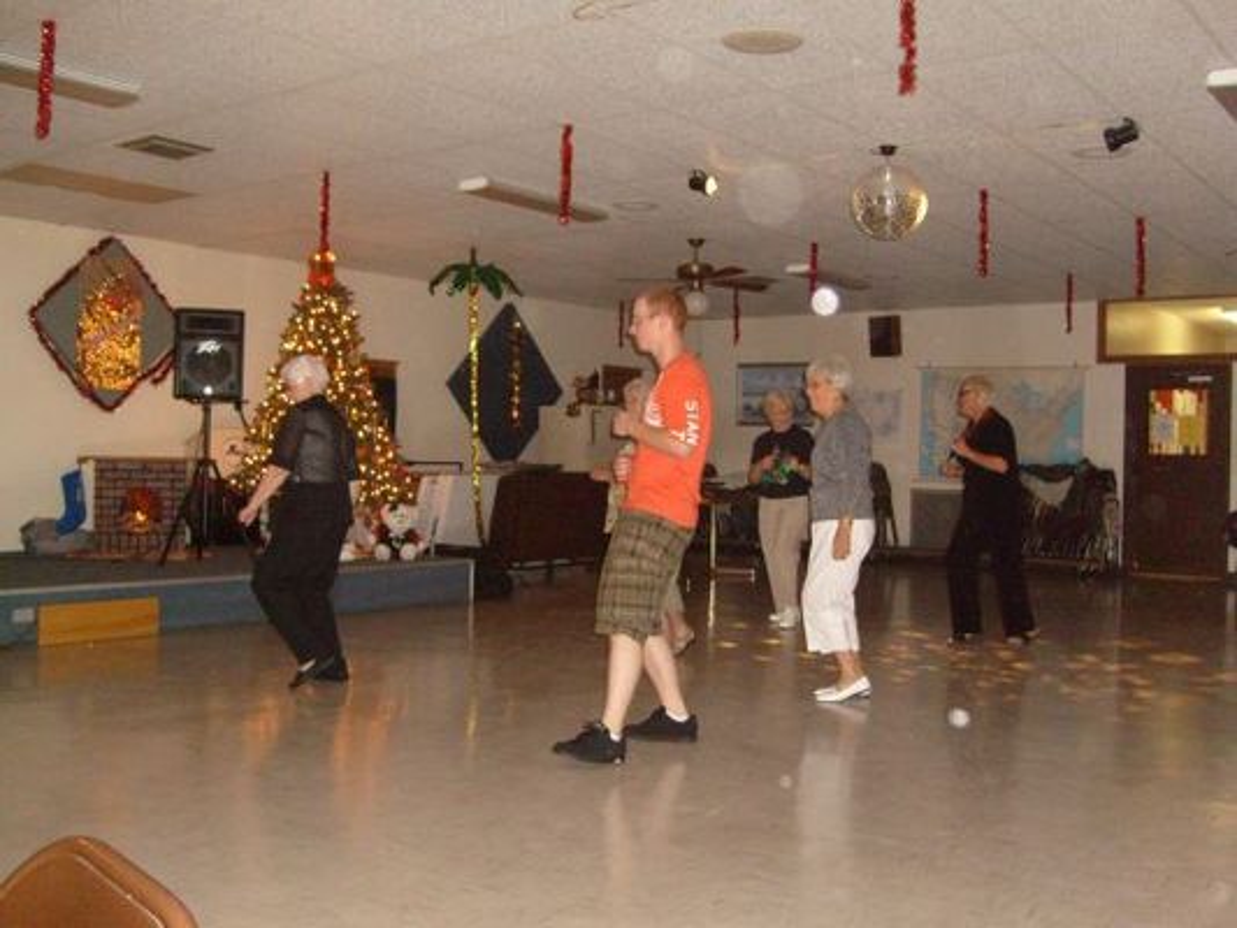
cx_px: 618
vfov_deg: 40.7
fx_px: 1251
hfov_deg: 52.6
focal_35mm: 35
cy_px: 464
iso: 400
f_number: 2.8
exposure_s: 1/45
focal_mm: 5.8
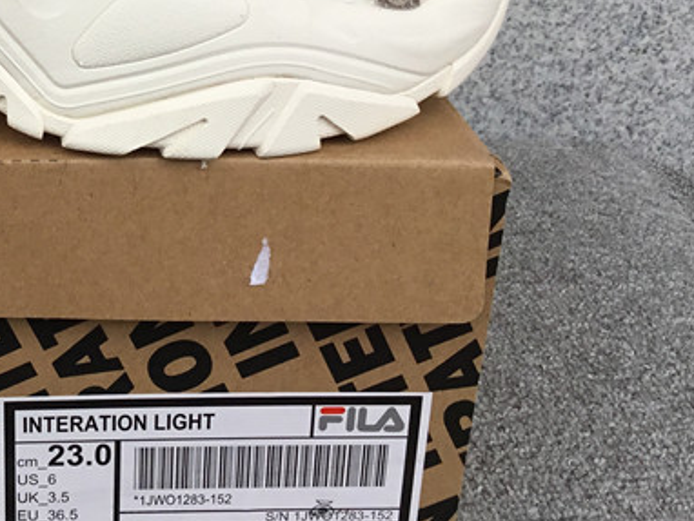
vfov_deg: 19.7
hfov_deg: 25.2
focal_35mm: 73
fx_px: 1464
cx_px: -18
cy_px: 32
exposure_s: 1/304
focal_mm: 3.3
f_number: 2.4
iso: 25
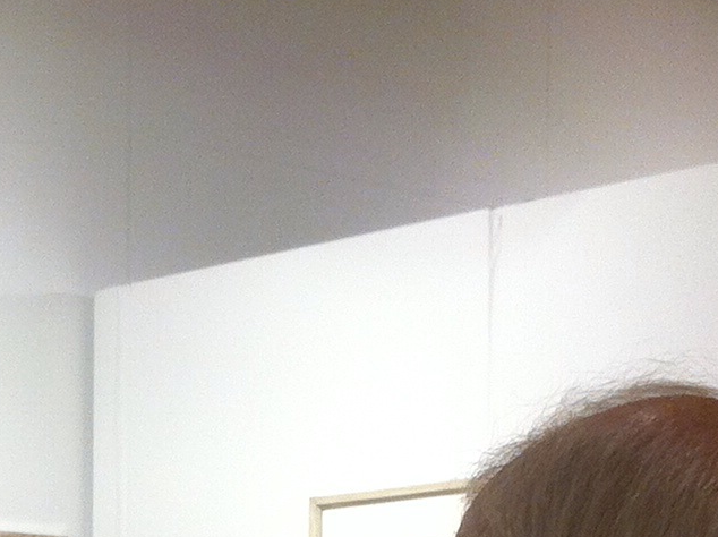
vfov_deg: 9.9
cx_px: -153
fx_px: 2963
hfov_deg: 13.4
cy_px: 923
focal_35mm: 143
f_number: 2.8
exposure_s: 1/20
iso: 80
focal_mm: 3.85
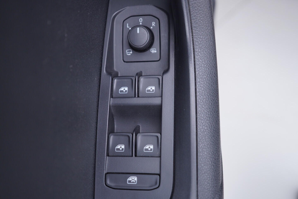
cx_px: 149
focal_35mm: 36
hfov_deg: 53.1
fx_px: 298
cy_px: 100
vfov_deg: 36.9
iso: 200
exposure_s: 1/40
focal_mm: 24
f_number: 2.8
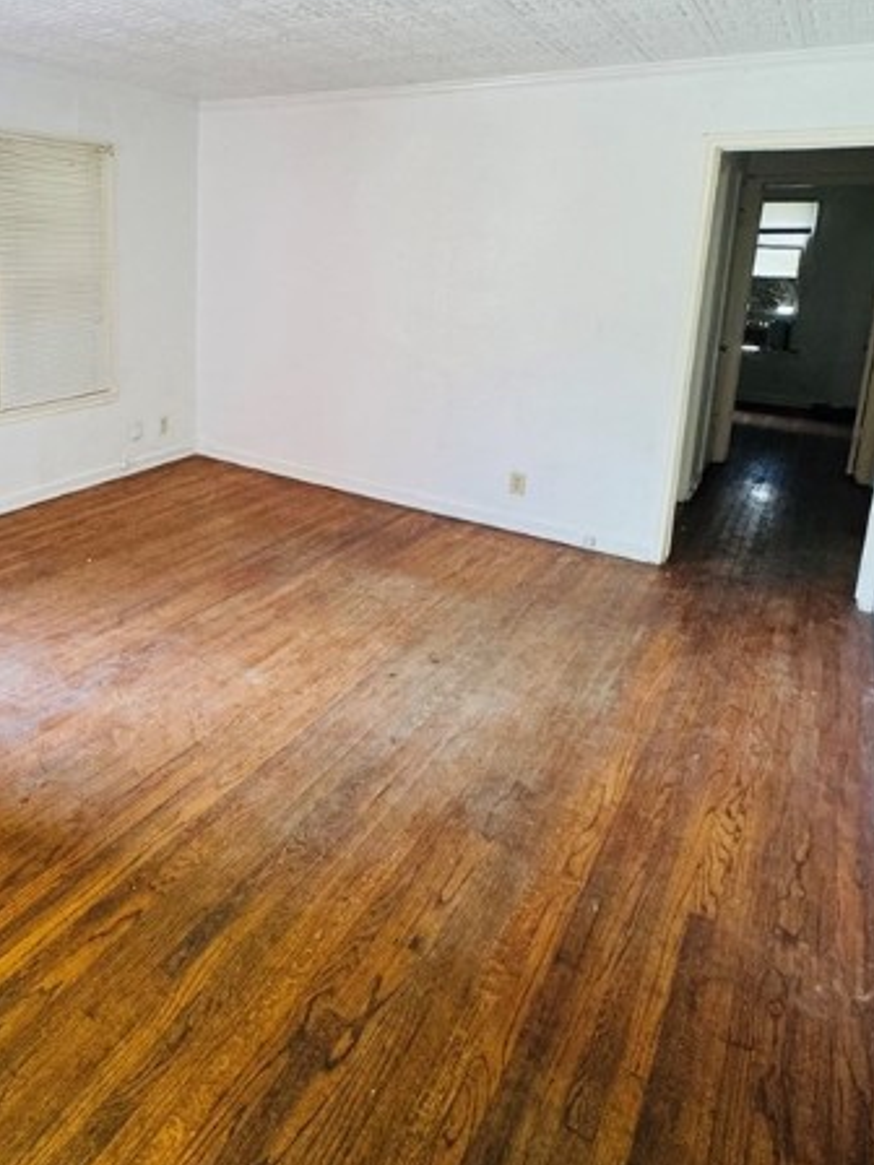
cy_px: 395
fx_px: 808
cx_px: 286
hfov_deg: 55.5
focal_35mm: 24
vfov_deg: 69.7
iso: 250
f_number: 2.2
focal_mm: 2.22
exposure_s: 1/120
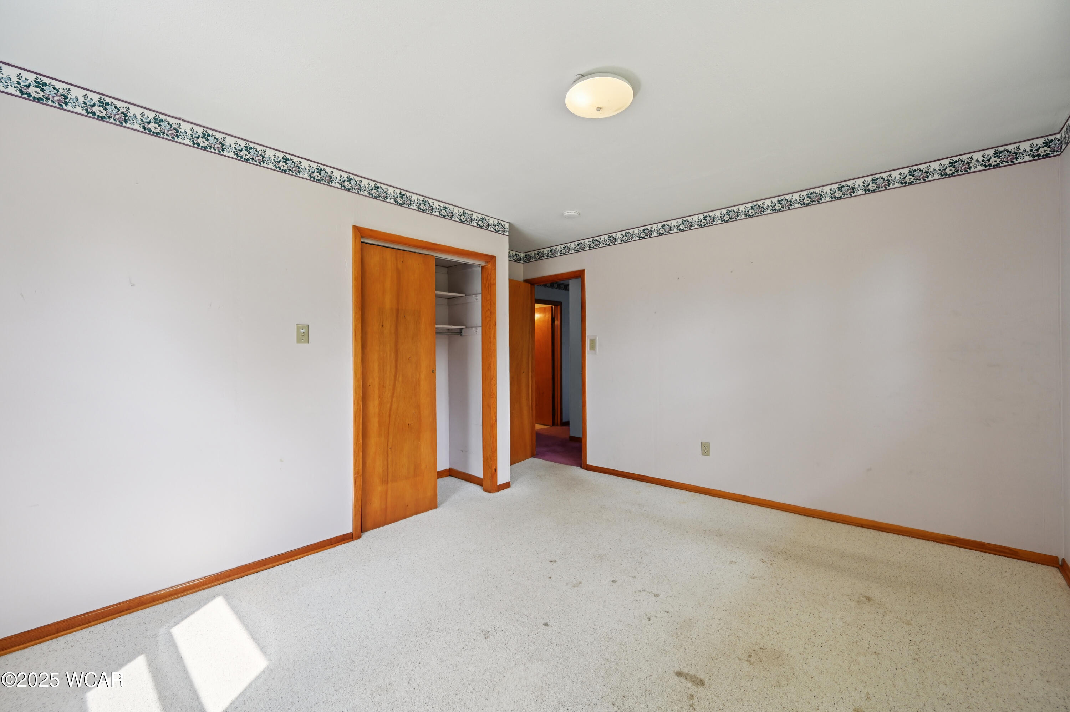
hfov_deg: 102.3
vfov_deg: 79.1
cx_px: 535
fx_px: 431
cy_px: 356
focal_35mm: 14
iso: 400
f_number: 5.6
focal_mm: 14.5
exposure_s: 1/90
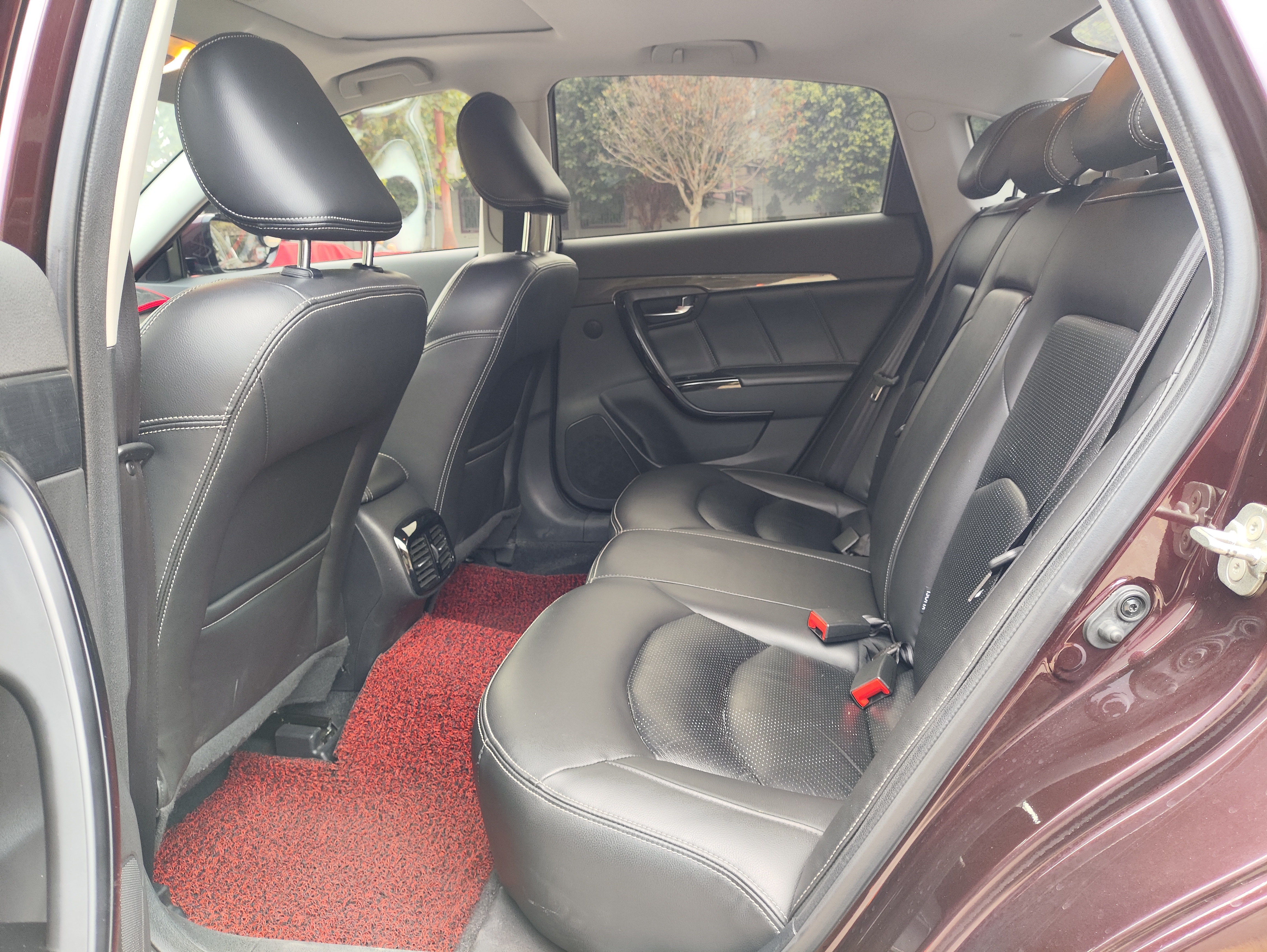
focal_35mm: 24
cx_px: 634
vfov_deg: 56.9
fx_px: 879
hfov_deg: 71.6
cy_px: 476
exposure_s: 1/30
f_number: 1.8
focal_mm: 4.68
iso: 111
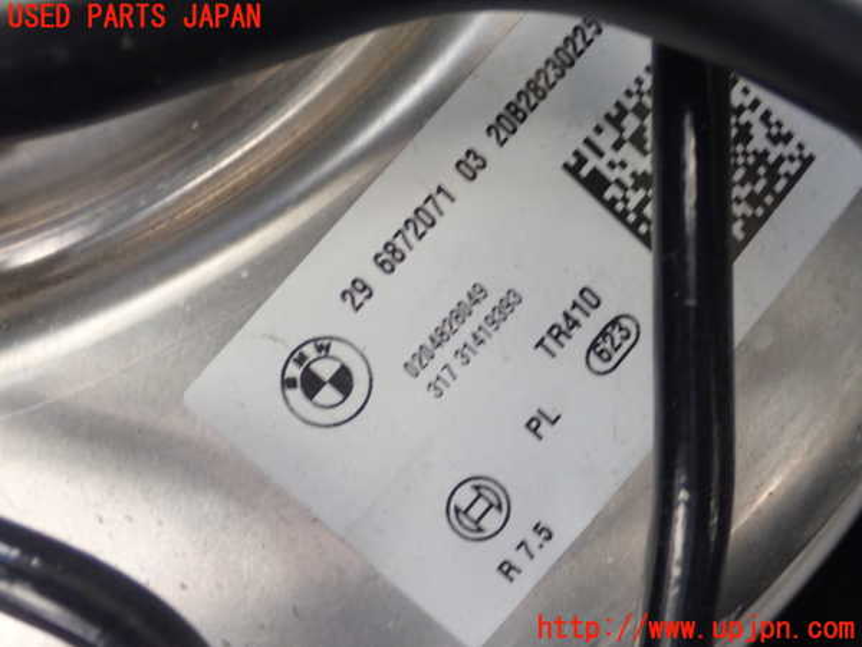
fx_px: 1220
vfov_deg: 29.7
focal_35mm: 49
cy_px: 324
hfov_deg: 38.9
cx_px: 431
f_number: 3.2
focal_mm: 8.99
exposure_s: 1/50
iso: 640
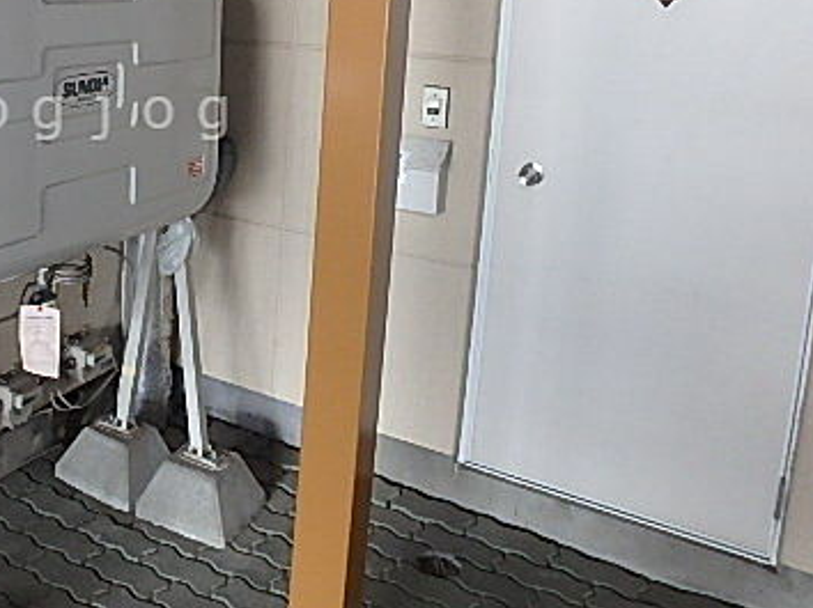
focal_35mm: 38
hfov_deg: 44.6
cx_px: 83
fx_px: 892
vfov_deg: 36.3
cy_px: 112
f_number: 3.5
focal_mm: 3.7
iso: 400
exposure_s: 1/30
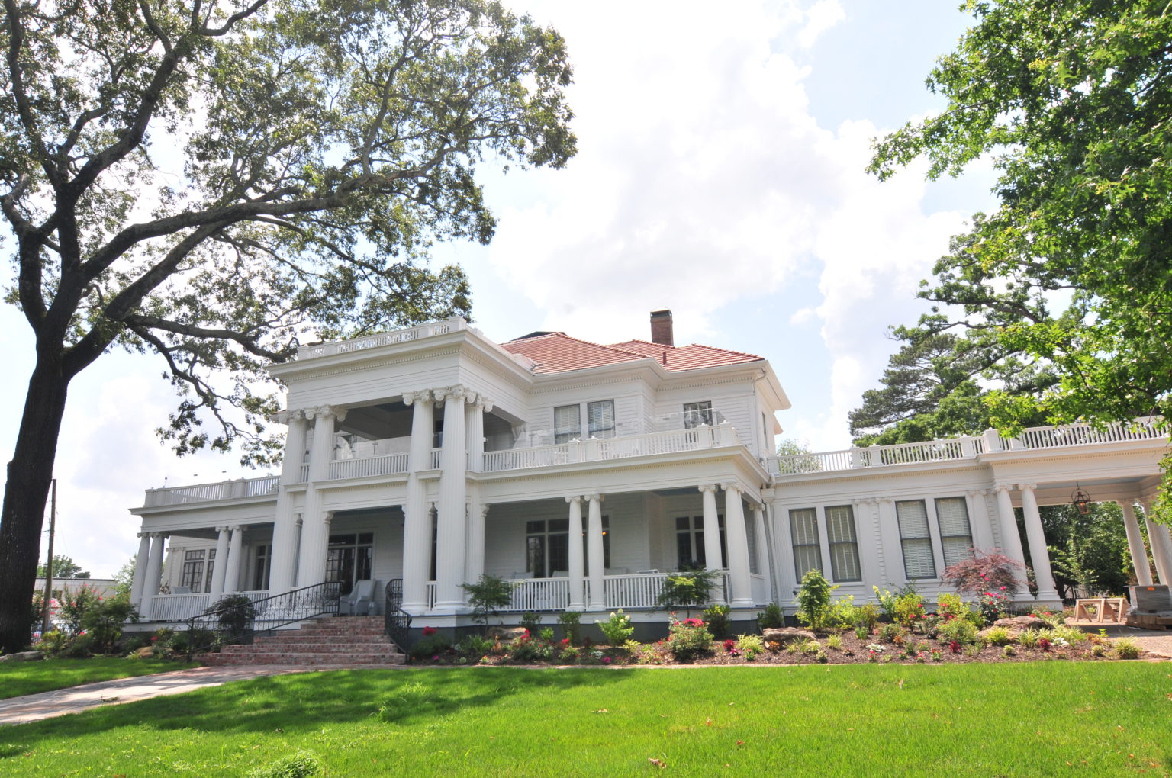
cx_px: 586
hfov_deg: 77.4
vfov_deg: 56.0
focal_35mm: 22
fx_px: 732
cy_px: 389
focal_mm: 15
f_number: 16
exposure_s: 1/250
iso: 400
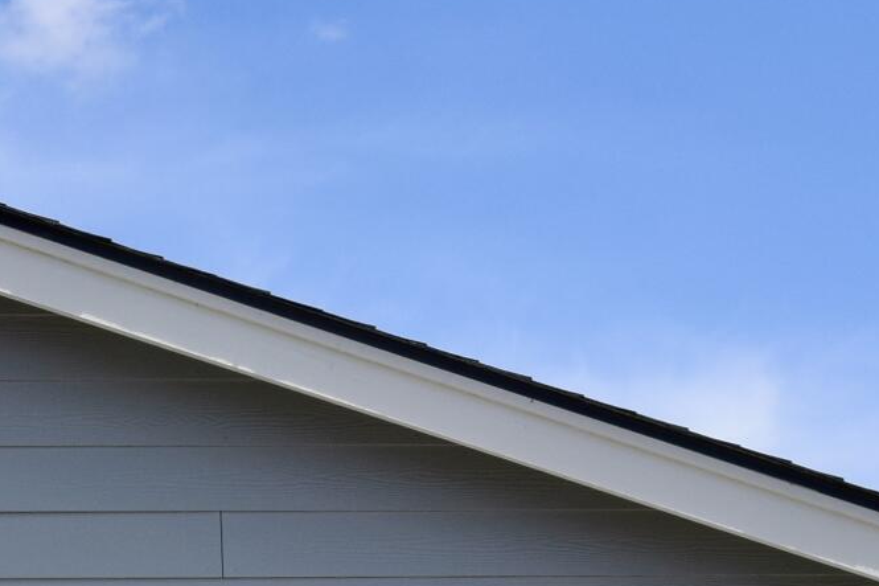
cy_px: 1029
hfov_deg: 11.9
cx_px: -198
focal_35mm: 169
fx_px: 4131
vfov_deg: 7.9
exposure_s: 1/400
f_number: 10
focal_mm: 25
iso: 200
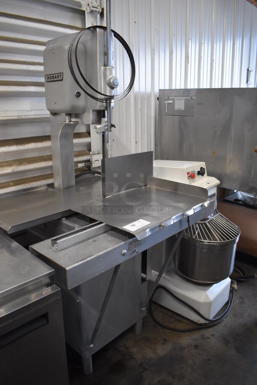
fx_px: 289
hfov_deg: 48.0
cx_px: 128
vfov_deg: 67.3
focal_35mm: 27
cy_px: 192
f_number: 3.5
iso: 2200
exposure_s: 1/125
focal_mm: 18
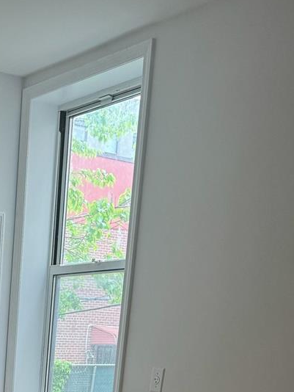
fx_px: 781
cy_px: 544
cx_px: -80
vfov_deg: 23.8
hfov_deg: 19.7
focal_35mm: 69
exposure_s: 1/120
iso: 160
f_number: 1.78
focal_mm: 6.76
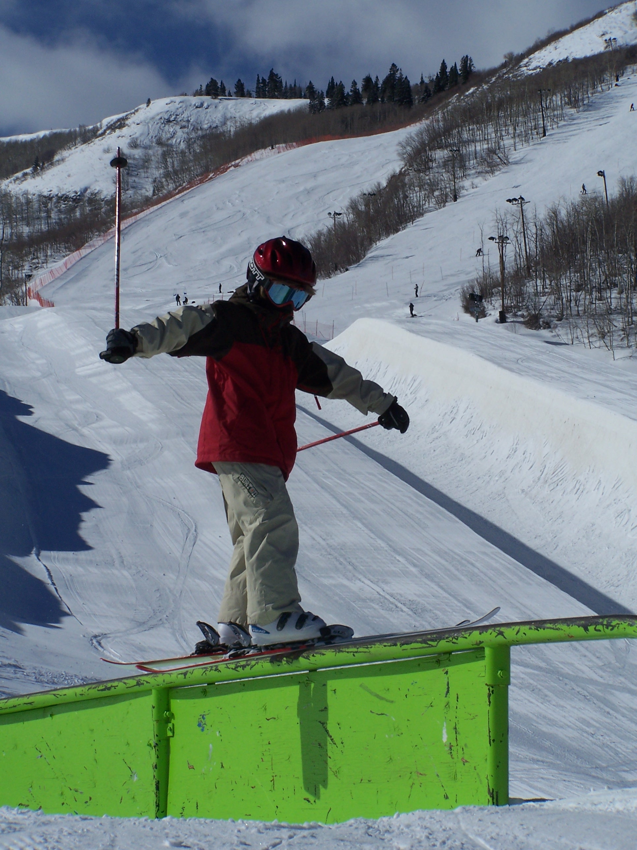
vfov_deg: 16.8
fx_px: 2871
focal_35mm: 117
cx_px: 318
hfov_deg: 12.7
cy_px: 425
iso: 80
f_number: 6.3
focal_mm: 19.4
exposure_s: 1/1500
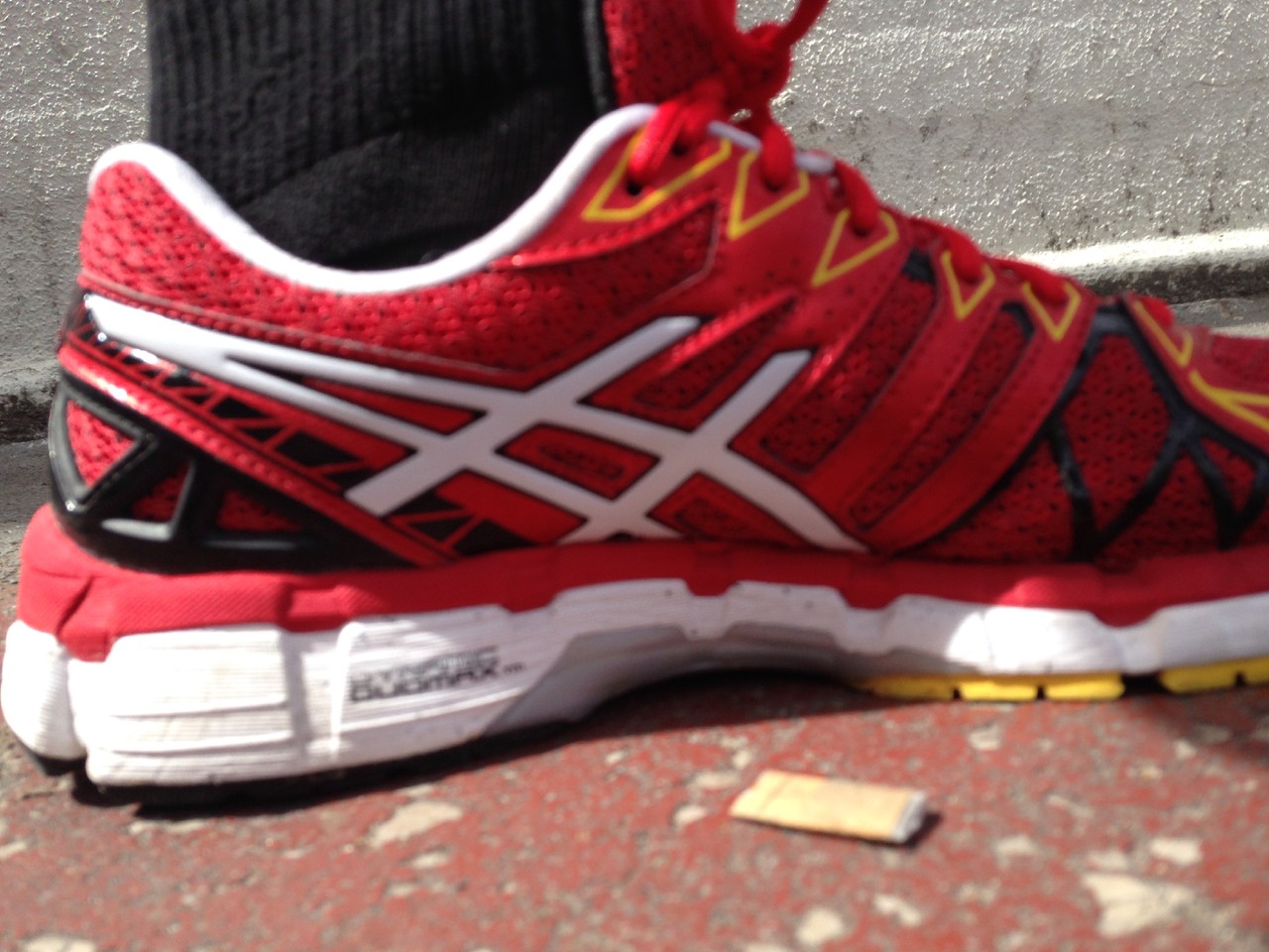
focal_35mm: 33
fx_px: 1210
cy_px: 476
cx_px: 634
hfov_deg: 55.4
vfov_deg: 42.9
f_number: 2.4
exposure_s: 1/1022
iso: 50
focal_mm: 4.12
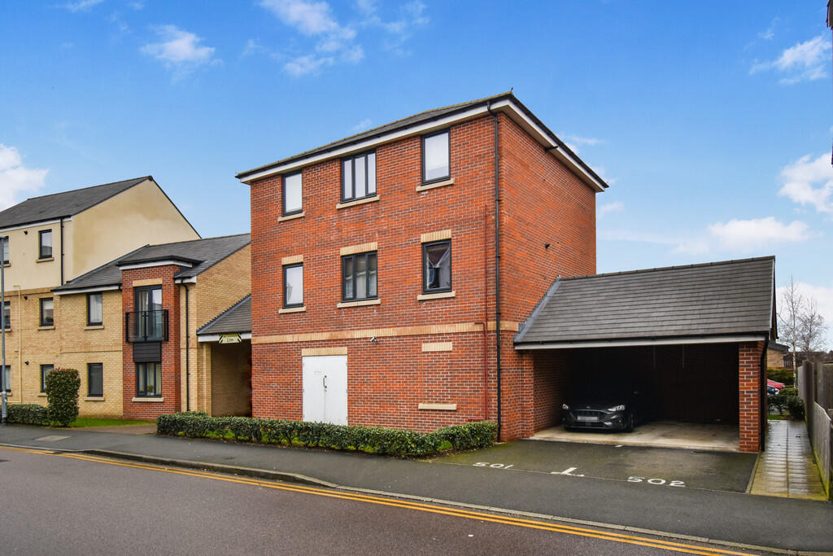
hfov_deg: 77.3
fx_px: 521
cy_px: 278
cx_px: 416
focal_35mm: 22
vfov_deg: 56.2
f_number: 5.6
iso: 320
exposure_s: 1/250
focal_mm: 15
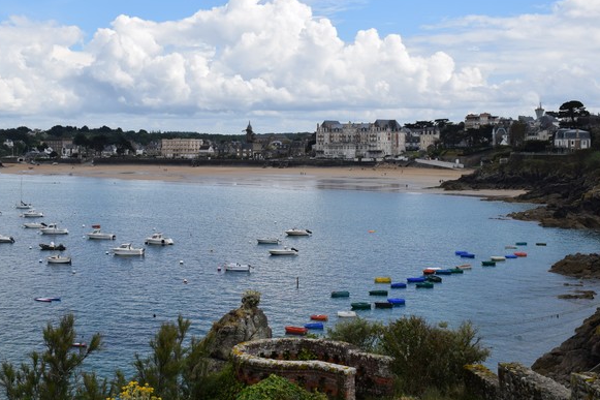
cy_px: 155
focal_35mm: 62
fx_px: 1033
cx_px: 249
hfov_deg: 32.3
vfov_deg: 21.9
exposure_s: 1/400
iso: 200
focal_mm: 30
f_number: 10
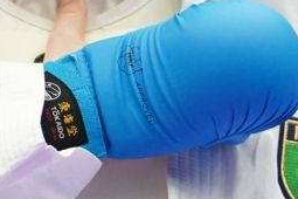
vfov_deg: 1.1
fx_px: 10446
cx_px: 96
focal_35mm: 1262
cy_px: 20
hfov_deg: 1.6
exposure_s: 1/1000
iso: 3200
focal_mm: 179
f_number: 2.8
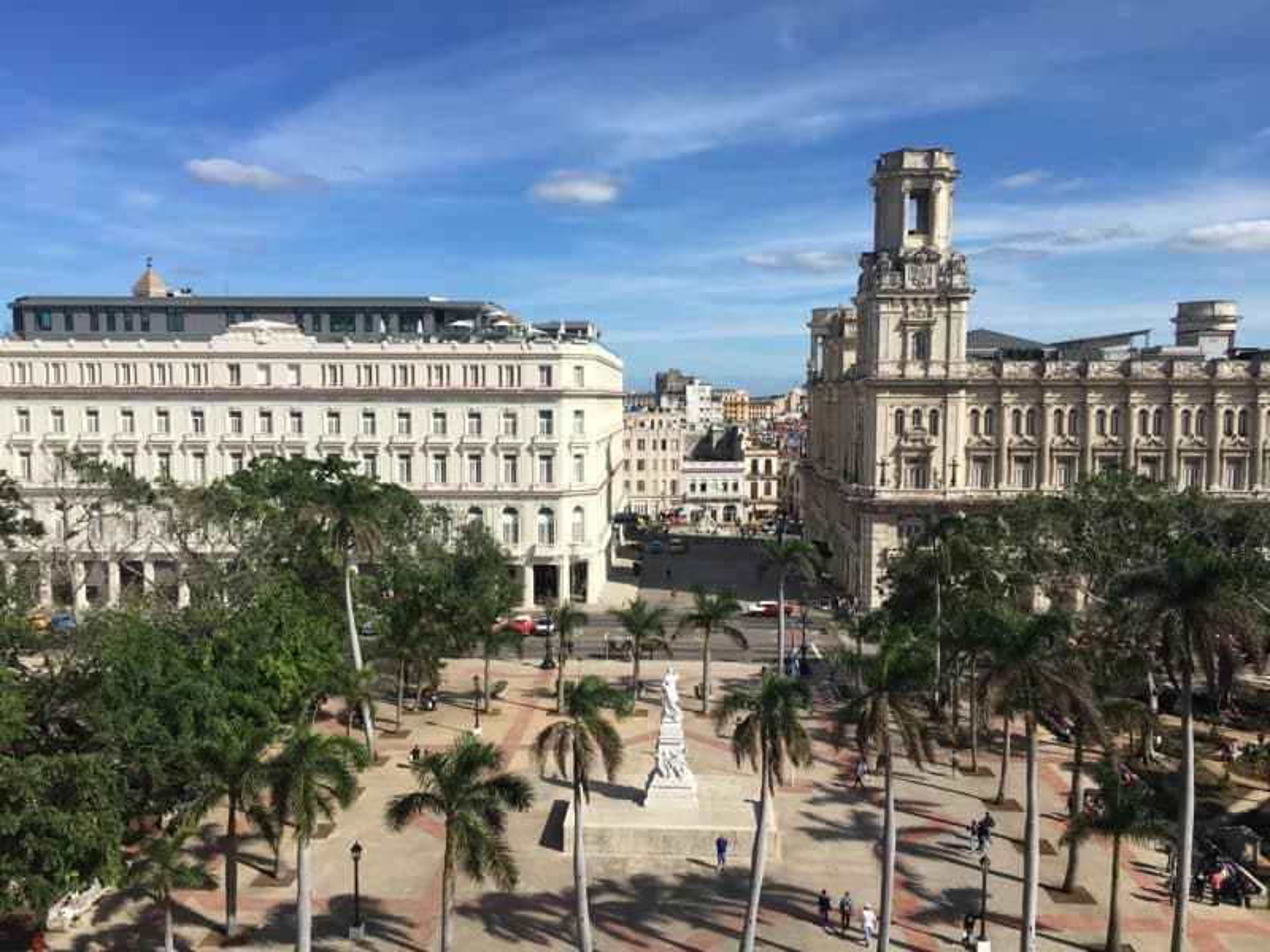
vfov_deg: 48.2
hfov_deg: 61.7
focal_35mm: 29
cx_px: 635
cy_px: 476
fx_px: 1064
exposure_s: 1/2262
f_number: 2.2
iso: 25
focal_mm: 4.15
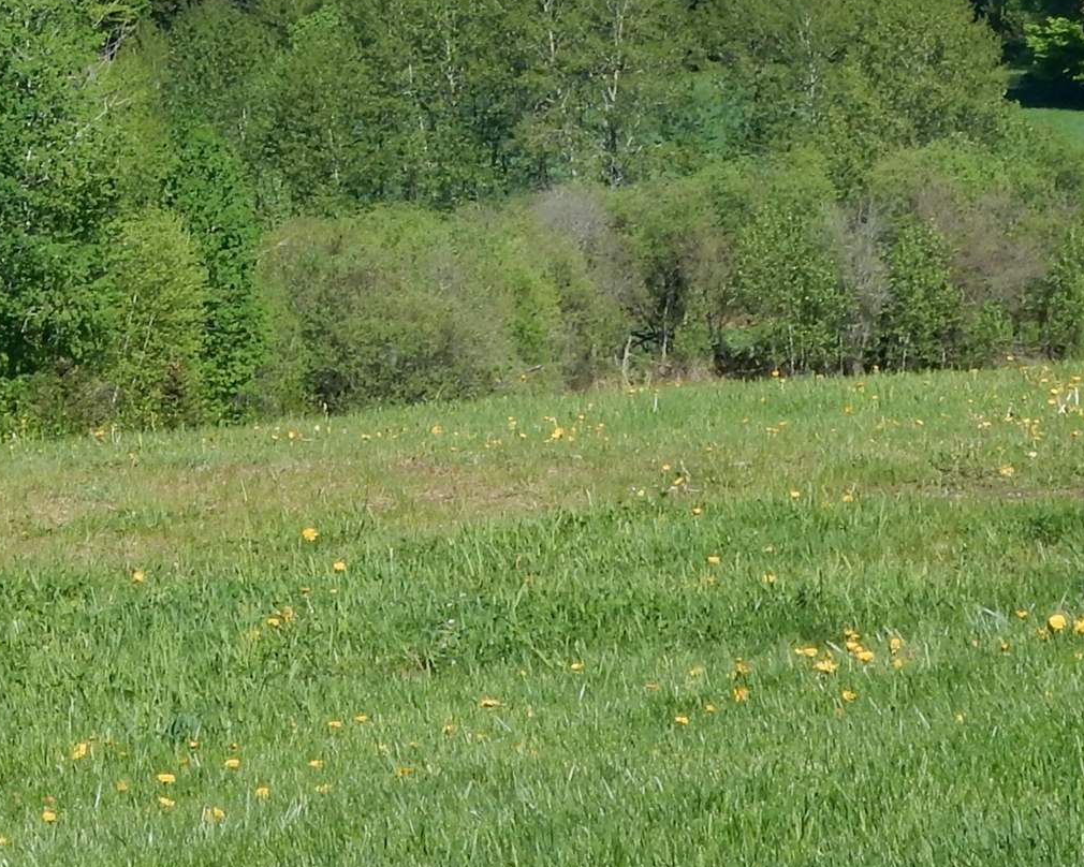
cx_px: 452
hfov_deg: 6.6
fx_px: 9432
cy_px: -322
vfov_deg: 5.2
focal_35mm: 294
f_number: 5.3
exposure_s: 1/640
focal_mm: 17.6
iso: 125
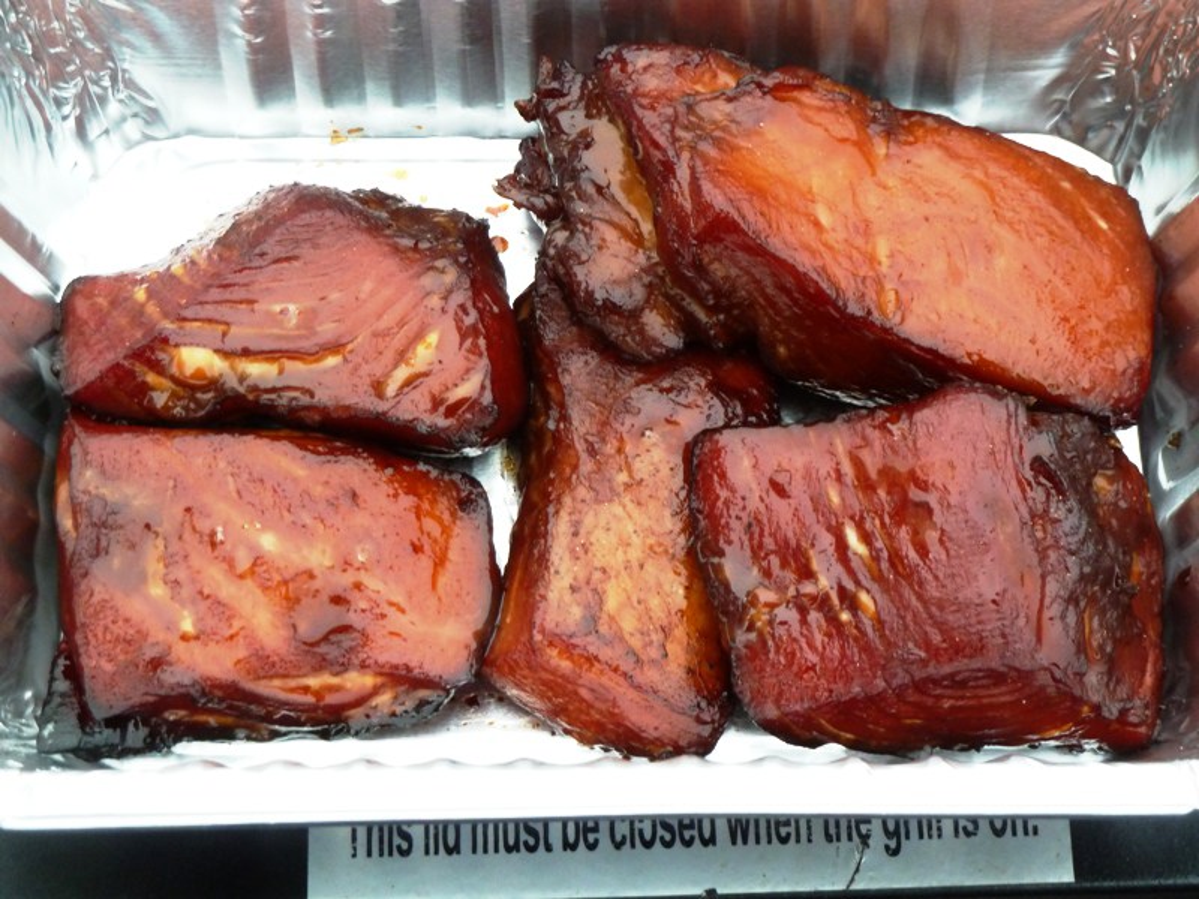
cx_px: 600
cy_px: 450
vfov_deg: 17.8
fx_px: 2875
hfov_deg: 23.6
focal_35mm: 83
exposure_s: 1/40
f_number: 4.2
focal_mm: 13.7
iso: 320
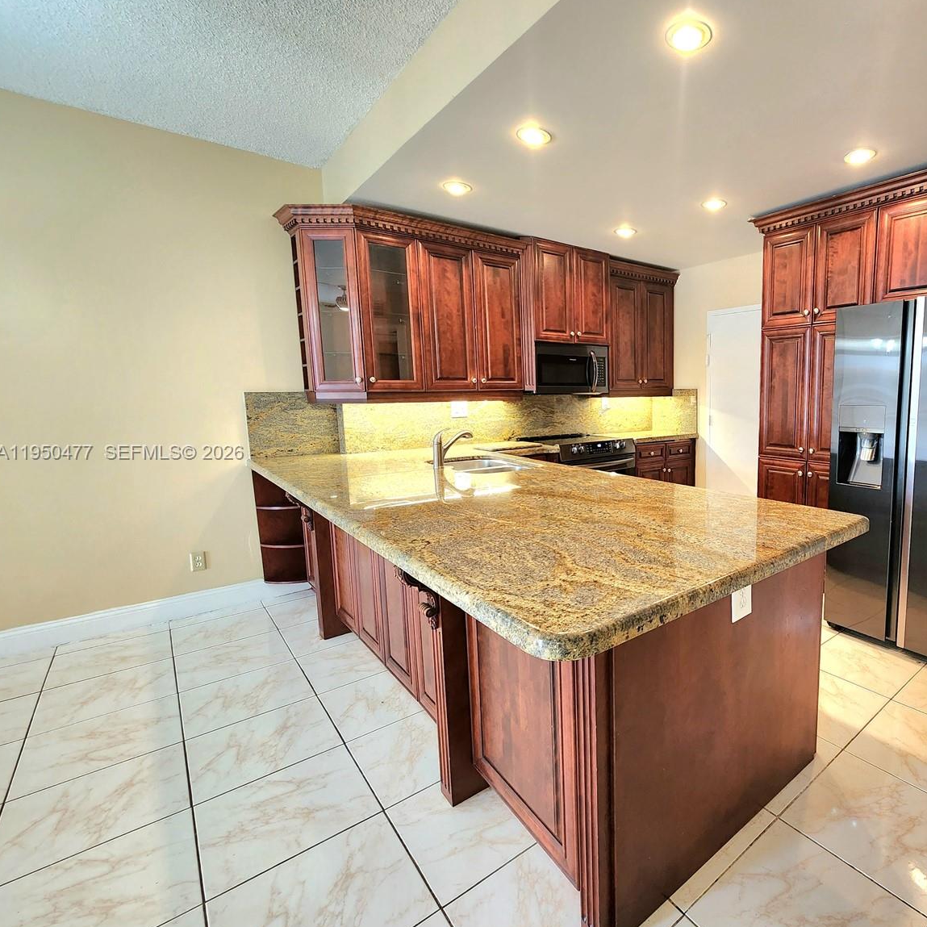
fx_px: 485
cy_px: 453
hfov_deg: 83.6
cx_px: 637
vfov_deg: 87.4
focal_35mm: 16
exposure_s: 1/60.2
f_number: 2.2
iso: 200
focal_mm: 2.2
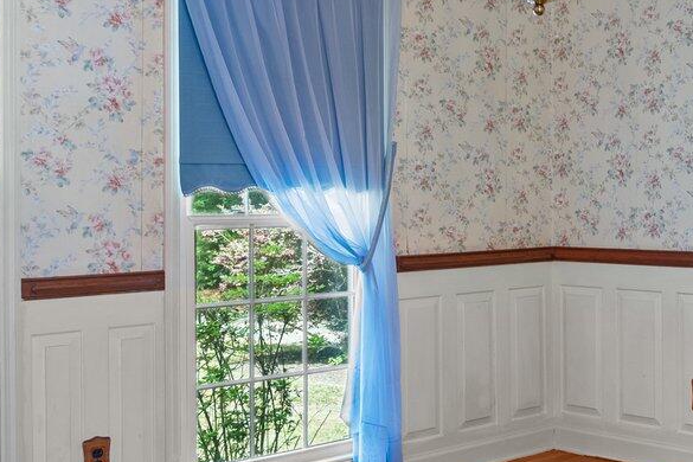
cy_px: 164
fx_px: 1078
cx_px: 647
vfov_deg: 24.1
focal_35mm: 56
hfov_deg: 33.4
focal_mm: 16
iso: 400
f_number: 4
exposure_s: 1/5
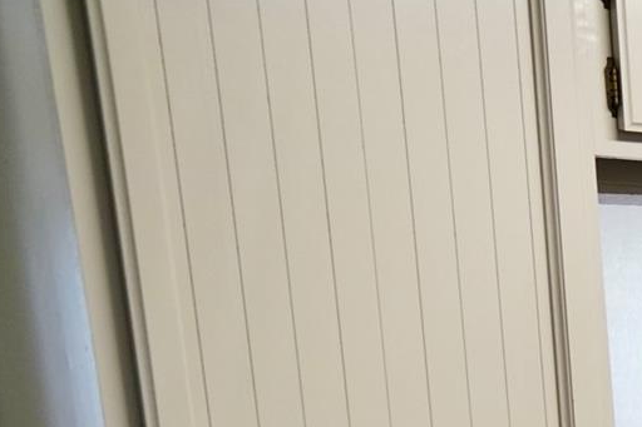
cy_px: 743
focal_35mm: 96
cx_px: 1249
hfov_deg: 16.6
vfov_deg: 13.0
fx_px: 1711
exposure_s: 1/160
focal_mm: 24
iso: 1600
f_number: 2.8
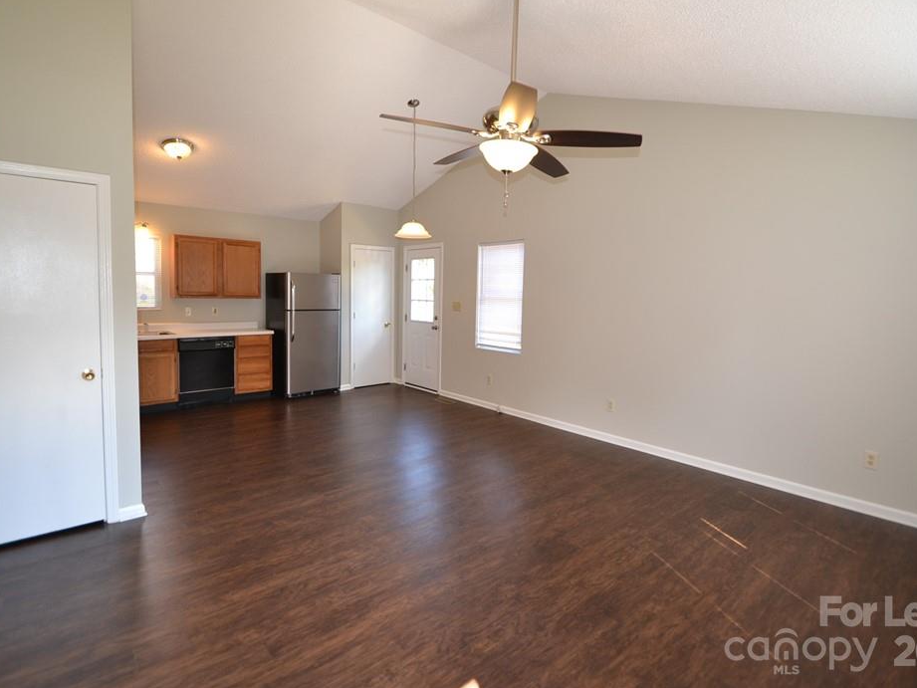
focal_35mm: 17
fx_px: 450
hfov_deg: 90.9
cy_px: 335
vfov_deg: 74.7
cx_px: 482
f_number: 4
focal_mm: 10
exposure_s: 1/125
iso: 400
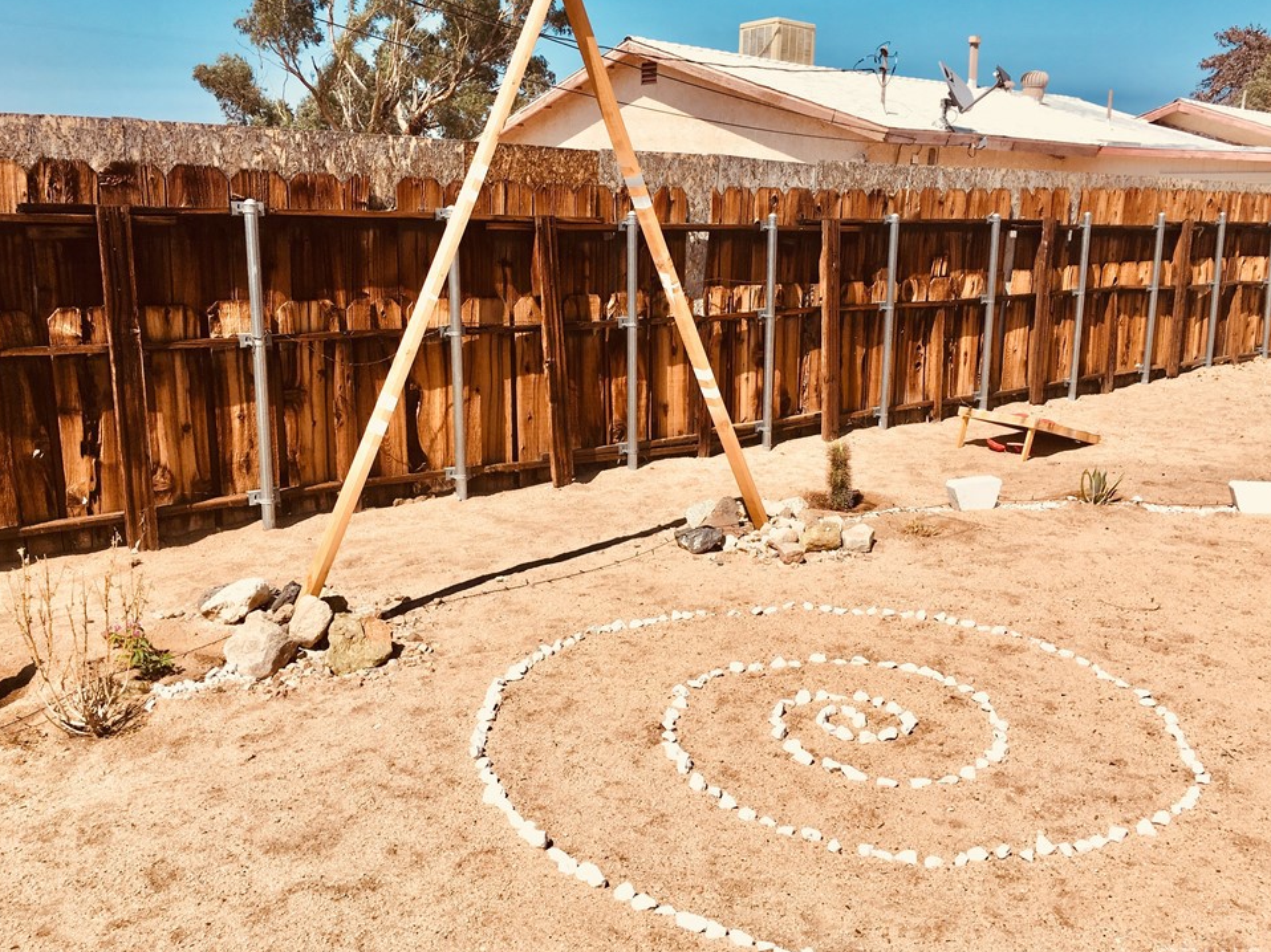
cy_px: 469
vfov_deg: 45.4
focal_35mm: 31
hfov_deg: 58.4
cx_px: 651
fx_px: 1138
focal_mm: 4.15
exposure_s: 1/2564
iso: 25
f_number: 2.2
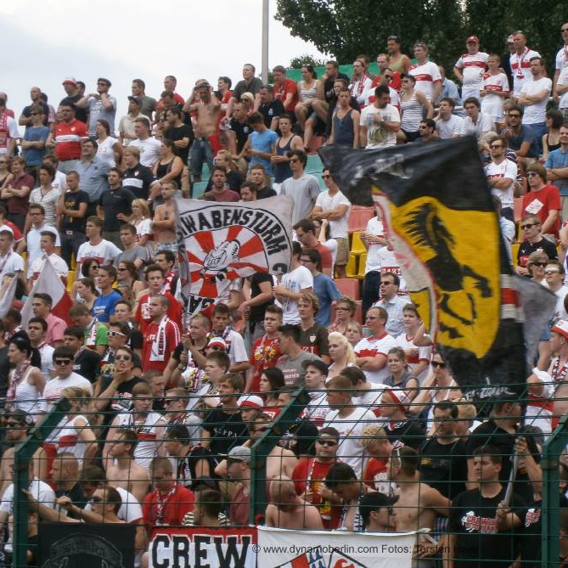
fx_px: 2450
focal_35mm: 132
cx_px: 345
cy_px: 285
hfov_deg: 13.2
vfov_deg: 13.2
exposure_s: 1/125
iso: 80
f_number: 5.8
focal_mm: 19.6
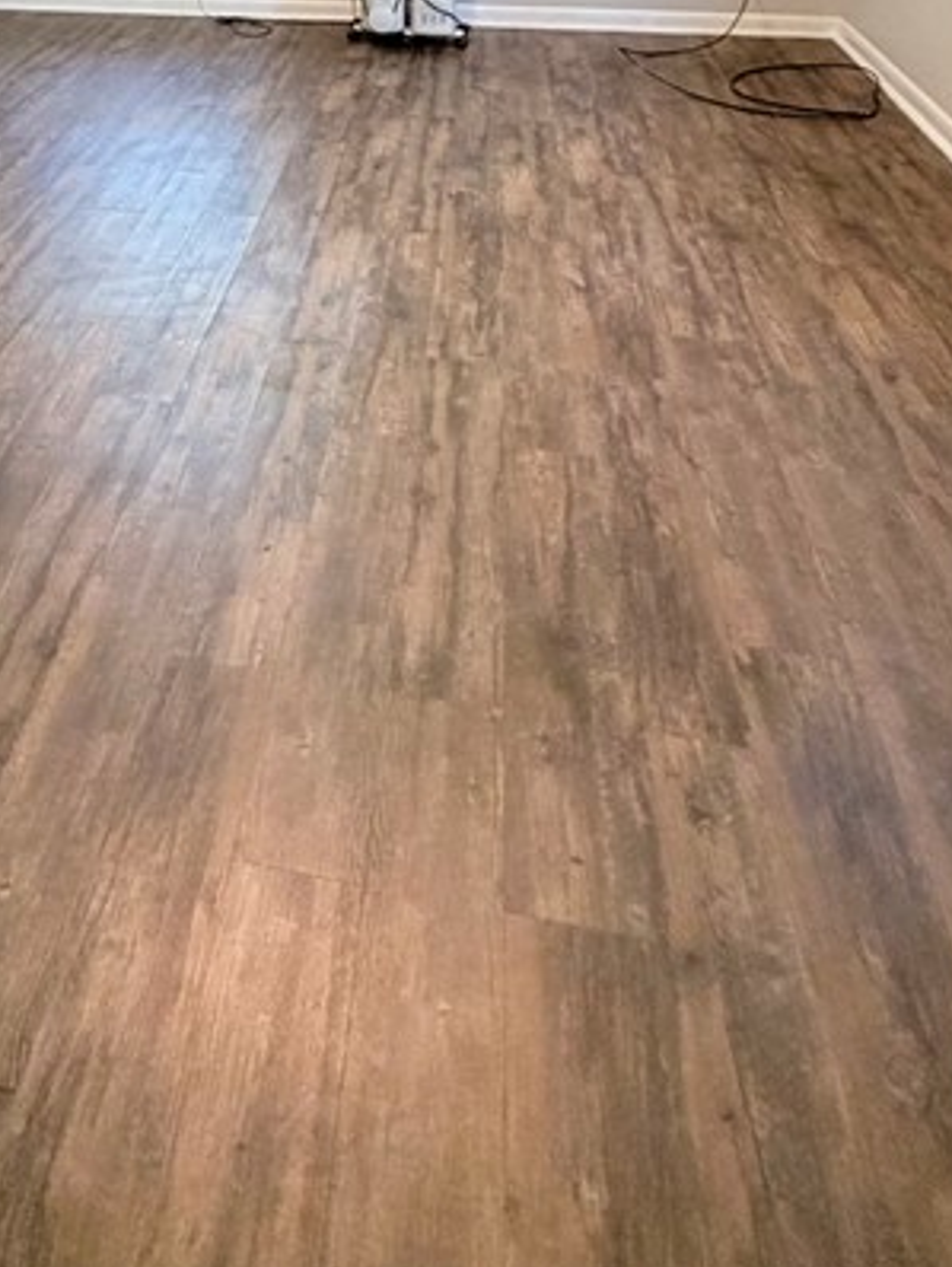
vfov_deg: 44.6
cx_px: 127
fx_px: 1319
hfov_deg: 37.5
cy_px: 38
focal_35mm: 36
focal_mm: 2.22
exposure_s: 1/60
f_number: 2.2
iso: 500
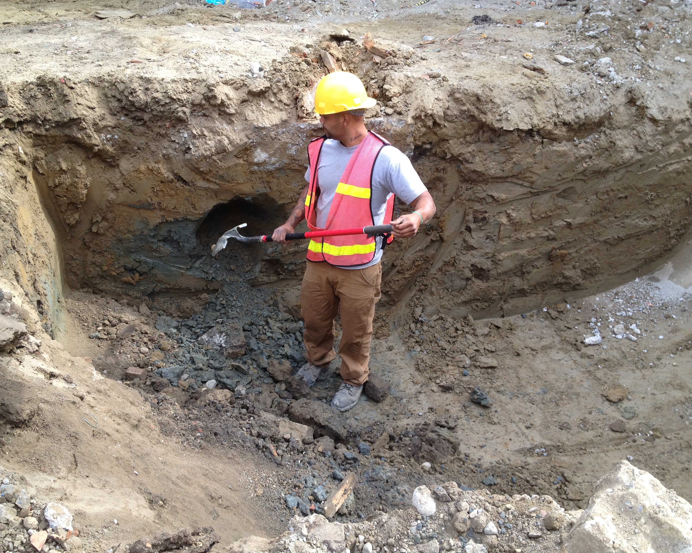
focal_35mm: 37
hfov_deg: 49.0
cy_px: 277
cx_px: 321
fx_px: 758
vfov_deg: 40.1
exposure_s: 1/274
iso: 64
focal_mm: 4.28
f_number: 2.4
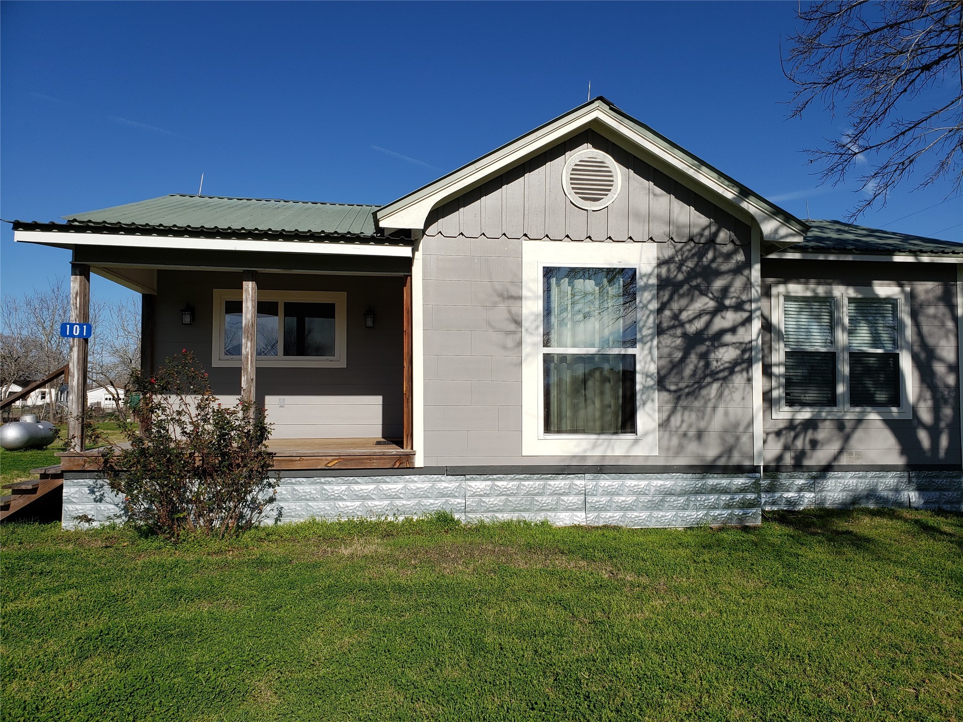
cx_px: 482
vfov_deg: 53.1
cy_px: 361
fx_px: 723
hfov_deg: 67.3
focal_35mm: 26
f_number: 2.4
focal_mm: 4.3
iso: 50
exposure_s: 1/2767
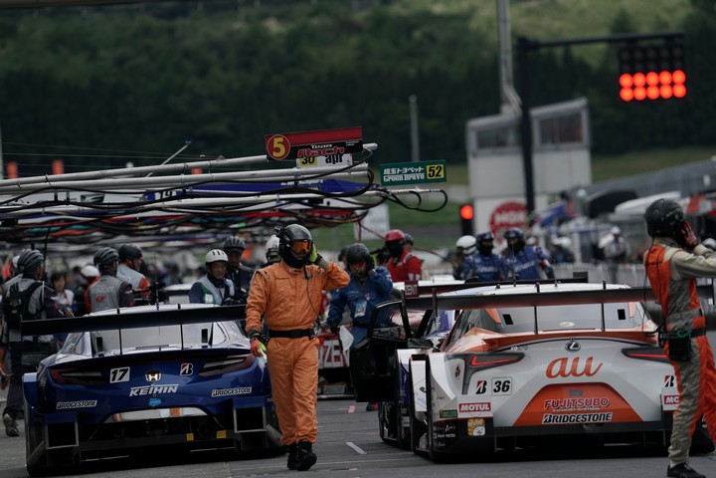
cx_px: 358
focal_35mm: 478
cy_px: 239
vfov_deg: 2.9
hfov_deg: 4.3
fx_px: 9506
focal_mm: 478
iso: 200
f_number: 7.1
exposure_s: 1/400
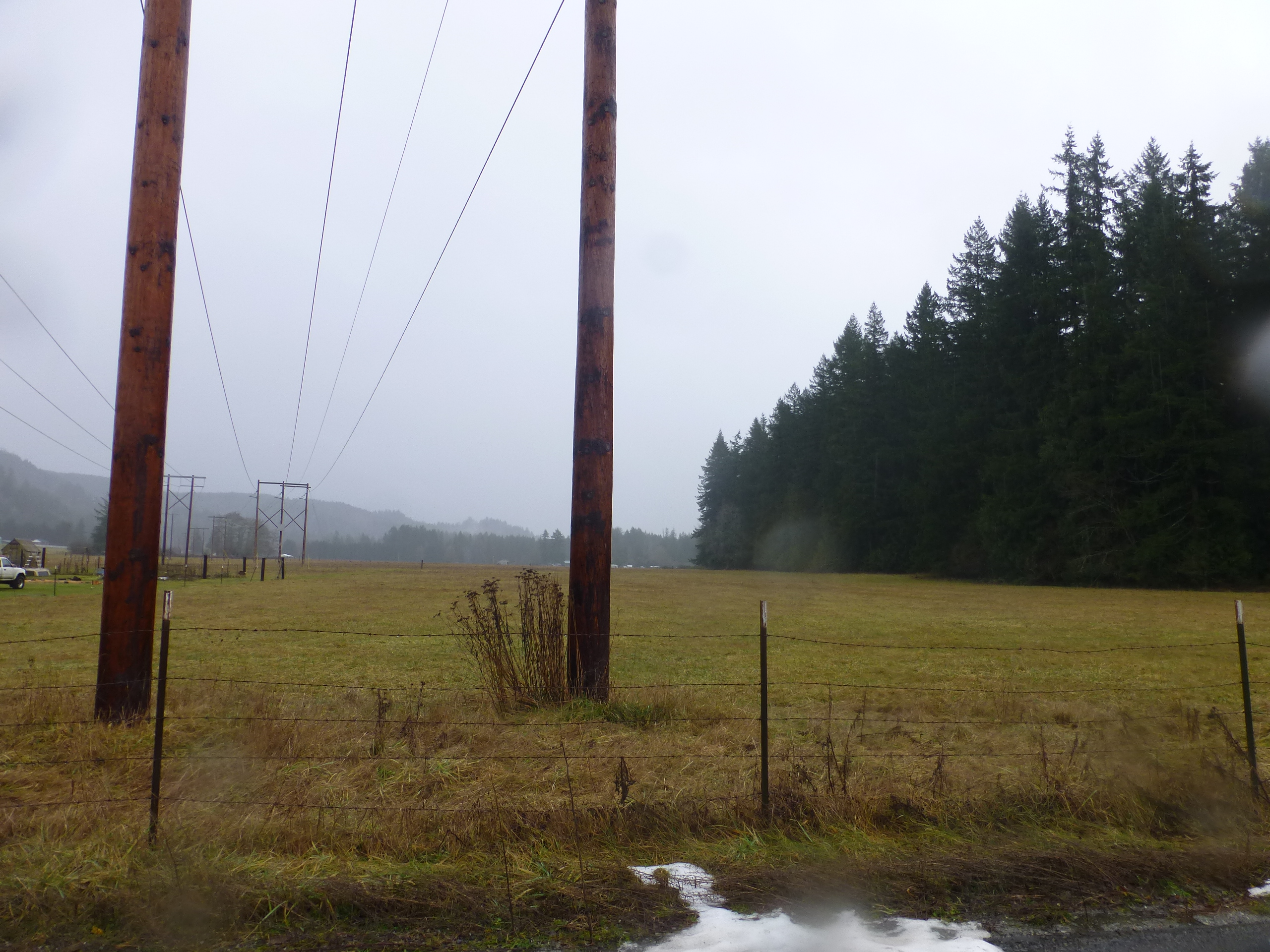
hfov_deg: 71.6
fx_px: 881
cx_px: 635
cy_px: 476
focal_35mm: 24
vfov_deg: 56.8
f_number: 3.5
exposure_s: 1/125
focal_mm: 4.3
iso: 100
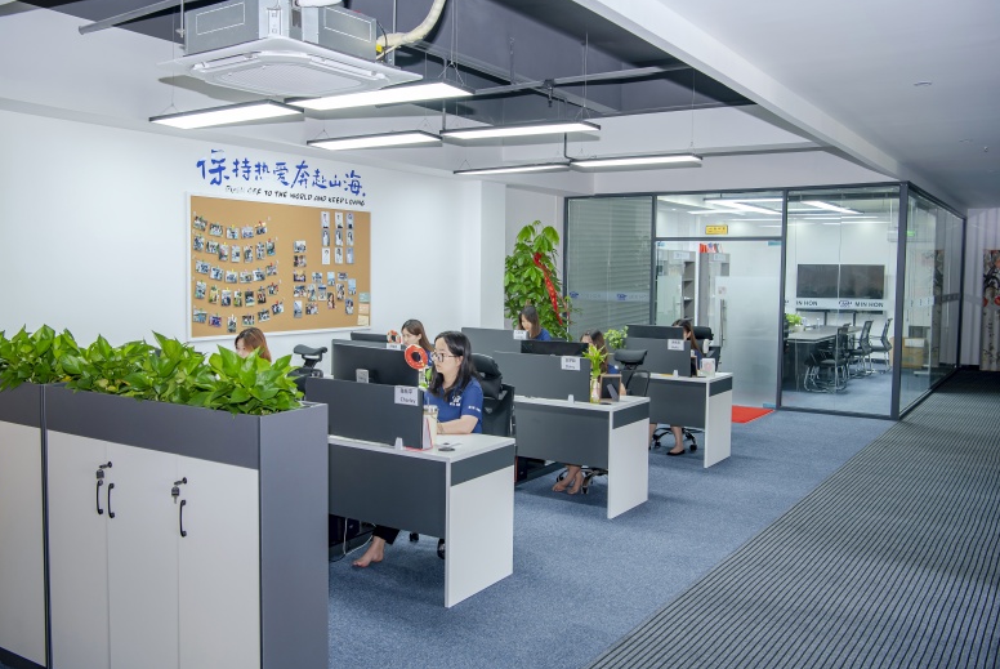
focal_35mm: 33
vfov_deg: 40.0
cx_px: 505
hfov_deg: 57.2
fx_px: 918
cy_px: 327
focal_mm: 32
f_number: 5.6
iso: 160
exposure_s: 1/13
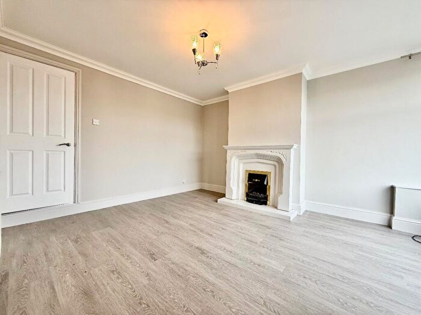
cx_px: 210
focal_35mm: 14
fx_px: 170
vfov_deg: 85.7
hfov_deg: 102.1
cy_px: 158
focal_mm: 2.22
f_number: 2.2
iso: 100
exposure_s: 1/99
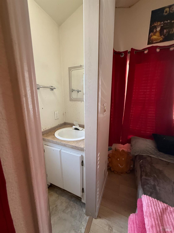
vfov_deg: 102.1
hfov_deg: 85.7
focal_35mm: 14
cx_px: 87
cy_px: 116
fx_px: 94
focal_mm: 2.22
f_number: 2.2
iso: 320
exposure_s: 1/120
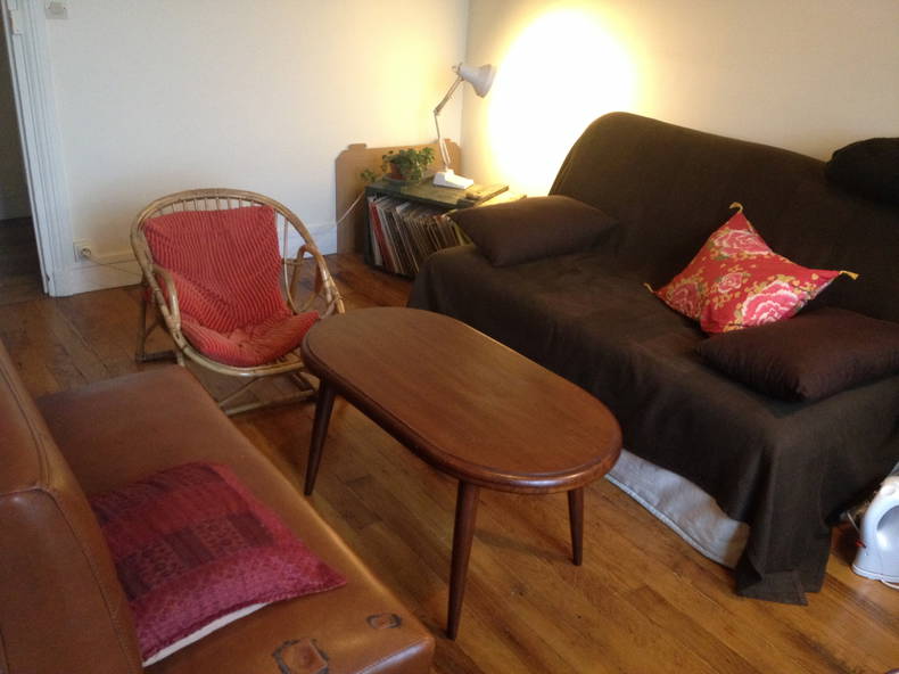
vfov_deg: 40.7
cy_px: 337
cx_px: 450
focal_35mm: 35
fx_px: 909
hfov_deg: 52.6
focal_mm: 4.28
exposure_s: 1/20
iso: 250
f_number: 2.4
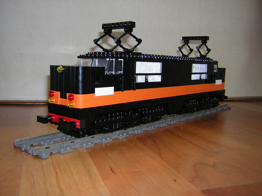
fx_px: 272
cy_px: 98
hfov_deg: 51.4
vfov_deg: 39.7
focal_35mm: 36
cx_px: 131
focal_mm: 4.7
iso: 50
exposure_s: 1/60.1
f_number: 2.6
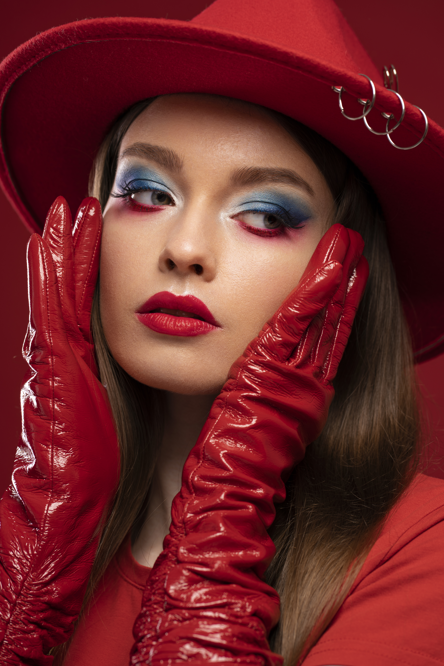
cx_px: 222
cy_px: 333
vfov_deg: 23.9
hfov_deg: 16.1
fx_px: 1572
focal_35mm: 85
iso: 100
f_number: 6.3
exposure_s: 1/160
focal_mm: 85
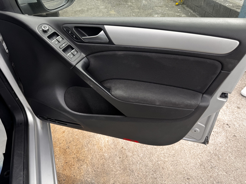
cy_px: 92
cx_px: 123
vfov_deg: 56.8
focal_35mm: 24
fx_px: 171
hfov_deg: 71.6
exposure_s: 1/671
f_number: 1.78
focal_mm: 6.76
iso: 80
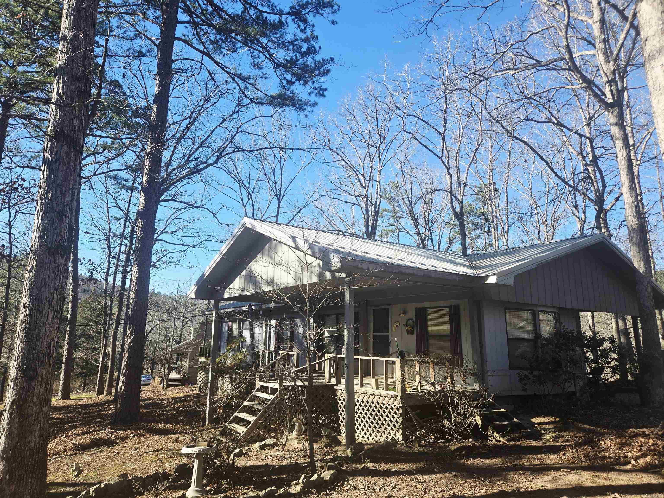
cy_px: 249
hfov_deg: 73.9
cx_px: 332
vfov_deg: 58.9
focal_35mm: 23
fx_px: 441
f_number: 1.8
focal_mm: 5.4
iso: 25
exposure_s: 1/667
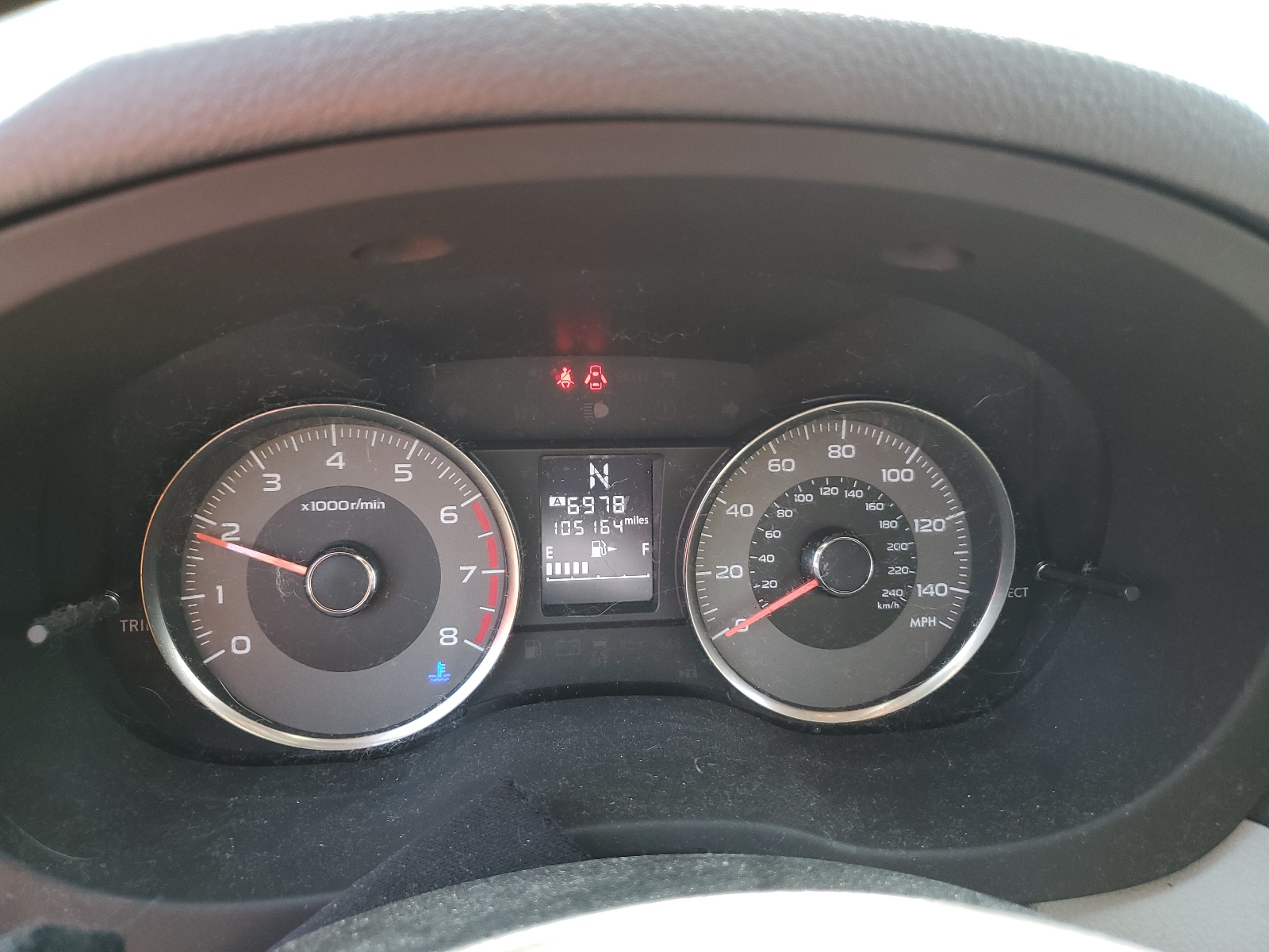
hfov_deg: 67.3
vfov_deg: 53.1
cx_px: 634
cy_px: 476
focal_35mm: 26
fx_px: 953
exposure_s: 1/120
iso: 79
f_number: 1.5
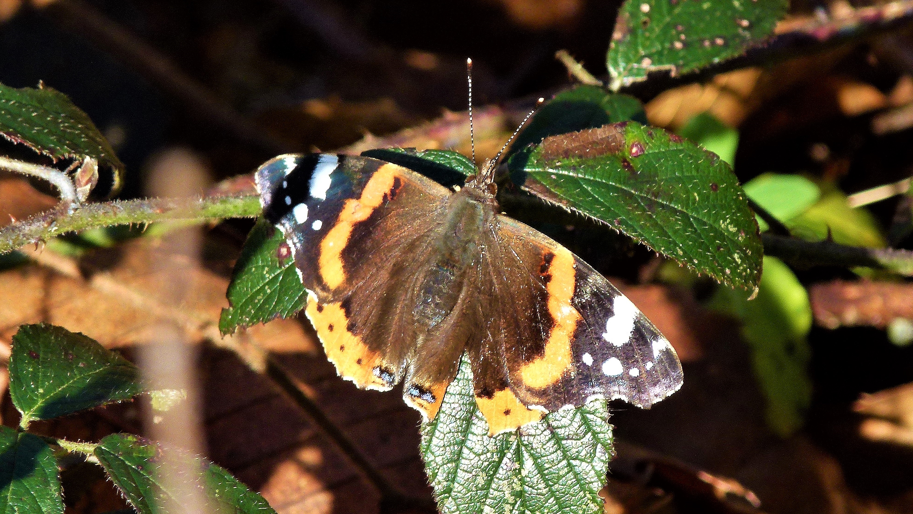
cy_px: 291
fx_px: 23023
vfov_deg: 1.3
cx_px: 497
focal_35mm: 951
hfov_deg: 2.3
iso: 100
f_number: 5.2
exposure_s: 1/200
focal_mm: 108
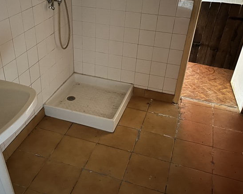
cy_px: 94
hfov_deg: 48.6
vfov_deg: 40.1
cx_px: 89
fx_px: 266
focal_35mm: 37
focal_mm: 5.1
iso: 800
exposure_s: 1/9
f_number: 1.6
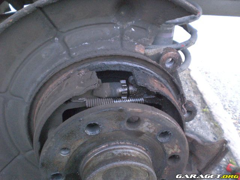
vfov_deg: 37.7
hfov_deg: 49.0
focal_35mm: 38
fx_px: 263
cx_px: 120
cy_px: 90
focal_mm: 6.3
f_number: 3.1
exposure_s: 1/40
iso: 800
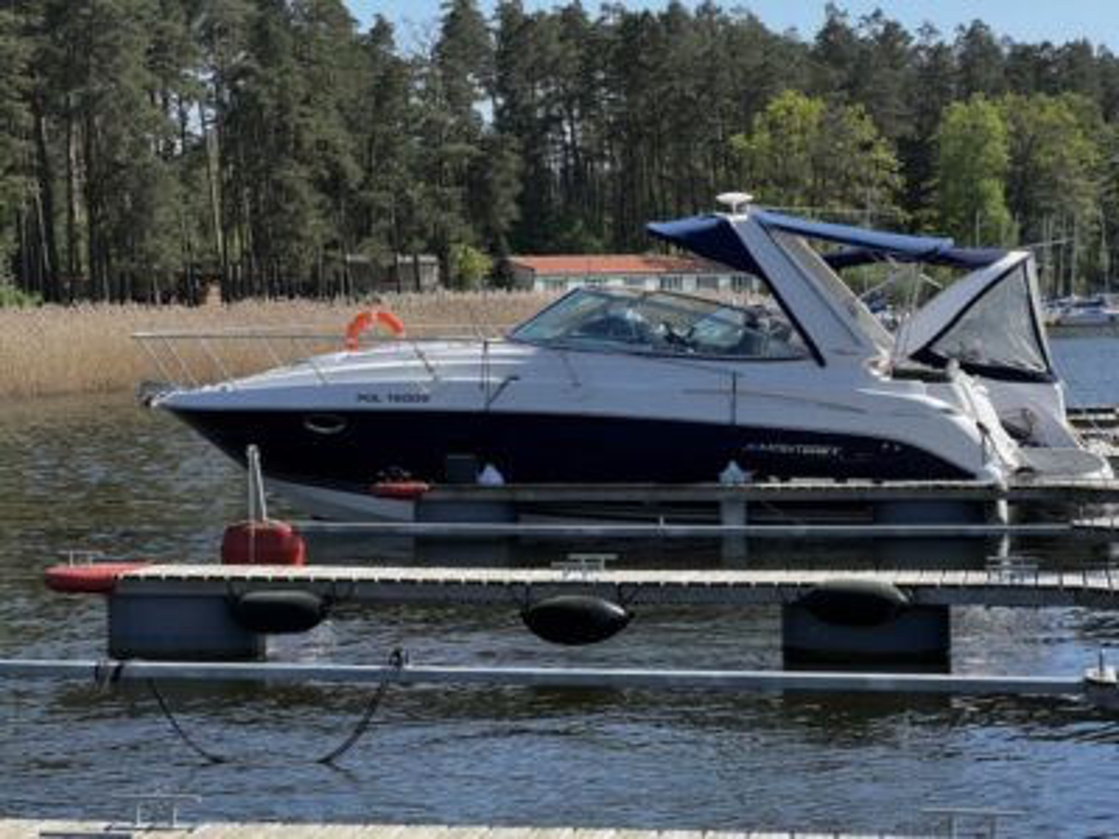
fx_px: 2489
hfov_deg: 25.3
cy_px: 420
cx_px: 560
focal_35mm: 77
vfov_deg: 19.1
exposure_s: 1/350
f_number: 2.8
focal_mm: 9
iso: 32
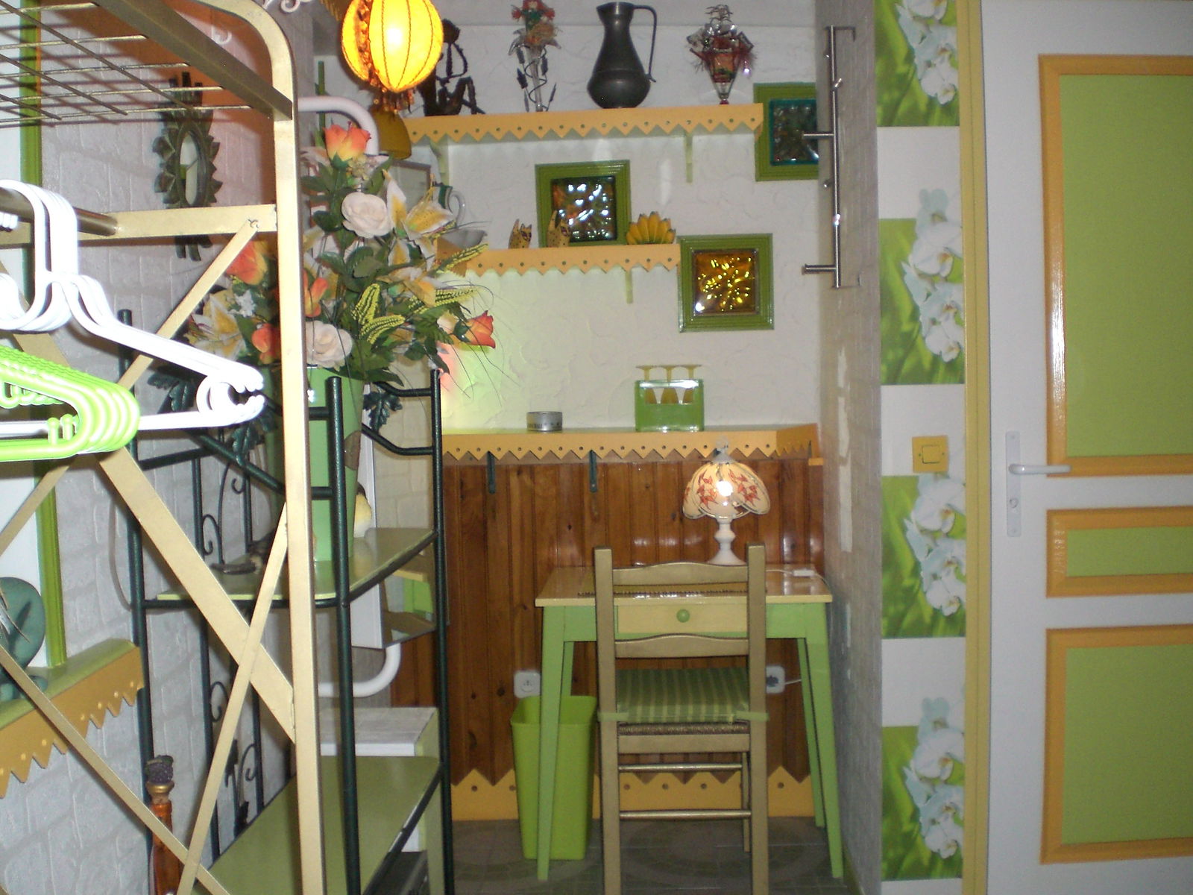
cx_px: 596
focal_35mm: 38
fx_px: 1310
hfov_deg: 49.0
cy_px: 448
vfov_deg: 37.7
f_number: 3.1
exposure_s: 1/60
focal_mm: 6.3
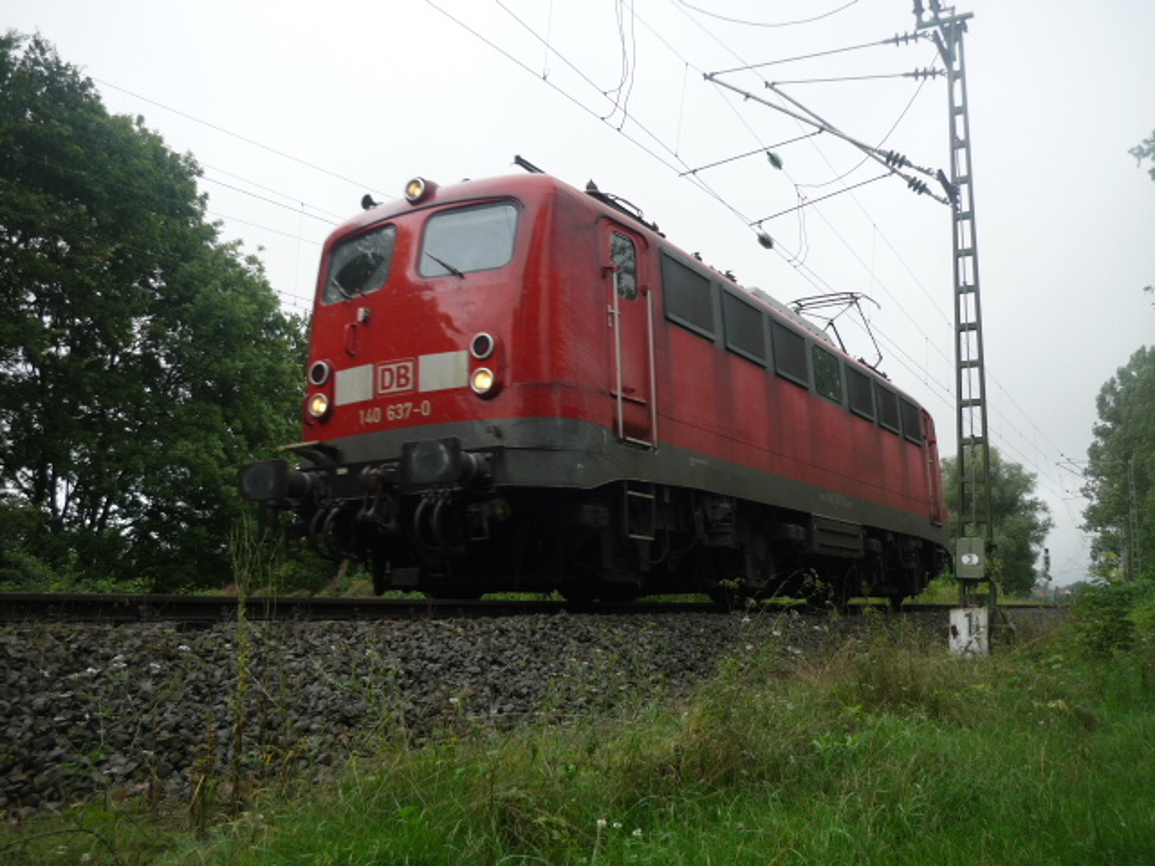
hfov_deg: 55.4
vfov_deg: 42.9
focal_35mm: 33
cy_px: 433
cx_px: 578
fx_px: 1101
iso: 100
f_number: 2.8
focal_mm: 5.5
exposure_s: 1/400
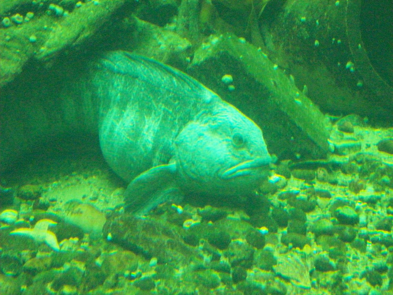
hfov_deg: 18.2
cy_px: 148
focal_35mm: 108
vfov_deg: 13.7
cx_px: 196
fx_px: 1226
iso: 800
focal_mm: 18
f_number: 4.8
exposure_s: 1/9.28
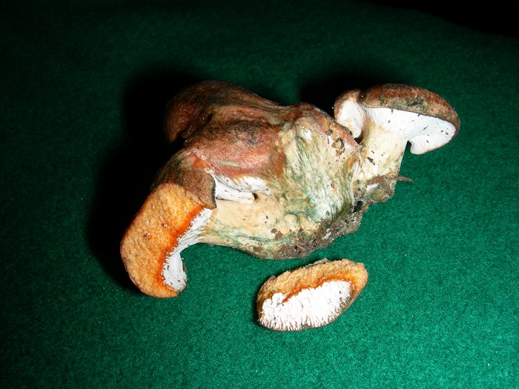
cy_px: 194
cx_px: 260
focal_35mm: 38
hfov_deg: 49.0
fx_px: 570
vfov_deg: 37.7
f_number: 6.8
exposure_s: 1/60.1
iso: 50
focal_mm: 6.3
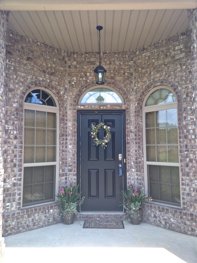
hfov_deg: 42.9
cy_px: 132
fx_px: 250
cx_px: 98
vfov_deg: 55.4
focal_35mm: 33
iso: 50
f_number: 2.4
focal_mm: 4.12
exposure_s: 1/294
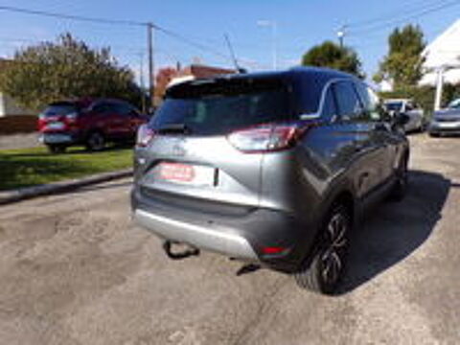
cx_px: 230
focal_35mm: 24
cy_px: 172
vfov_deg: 56.8
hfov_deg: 71.6
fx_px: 319
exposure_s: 1/300
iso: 80
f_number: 5.8
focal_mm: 4.3
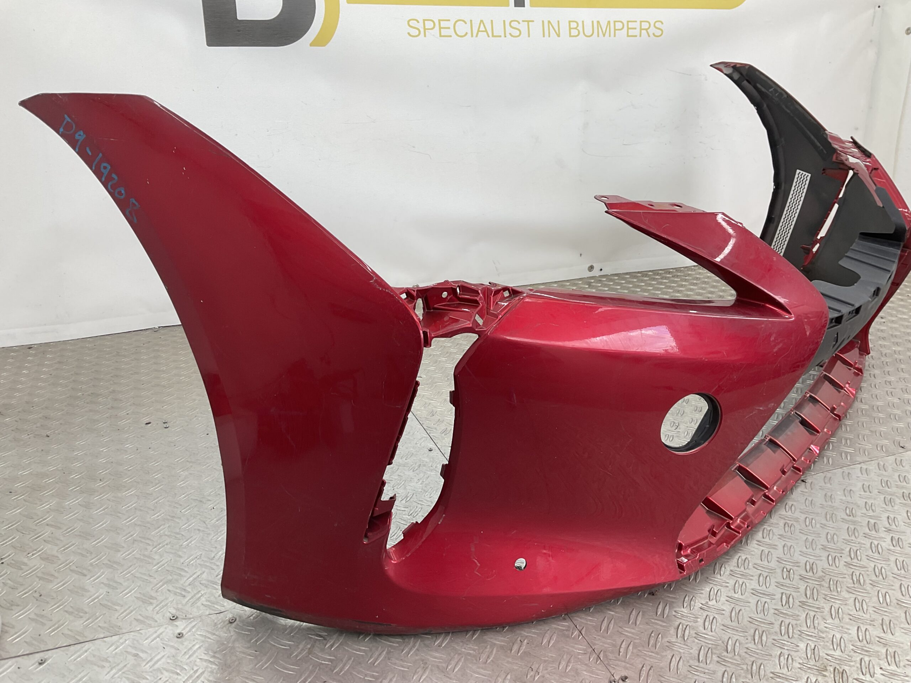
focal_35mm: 29
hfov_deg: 61.7
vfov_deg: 48.2
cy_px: 342
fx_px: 763
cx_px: 456
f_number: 1.8
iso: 20
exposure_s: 1/100
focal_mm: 3
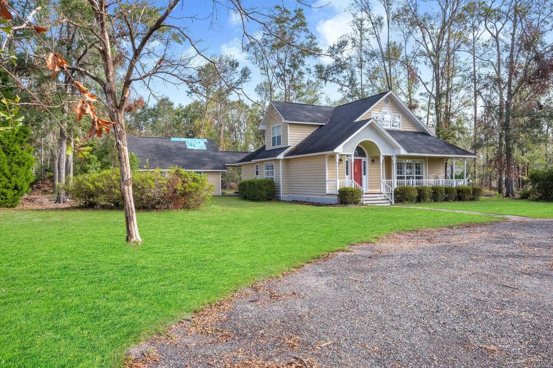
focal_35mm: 25
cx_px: 276
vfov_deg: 51.3
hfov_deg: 71.5
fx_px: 384
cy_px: 184
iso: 250
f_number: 10
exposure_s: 1/160
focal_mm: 16.6
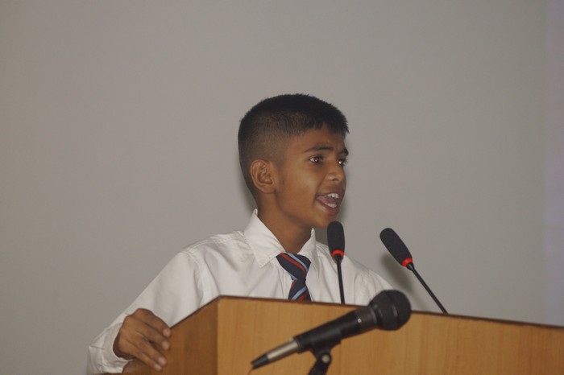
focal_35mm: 240
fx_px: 3758
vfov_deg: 5.7
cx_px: 282
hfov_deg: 8.6
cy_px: 188
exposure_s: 1/60
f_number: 5
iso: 1250
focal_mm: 160
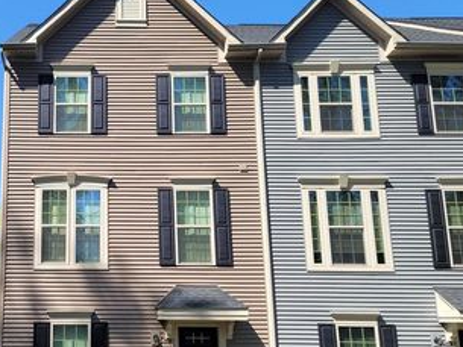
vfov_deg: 35.1
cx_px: 90
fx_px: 549
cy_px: 204
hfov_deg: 43.5
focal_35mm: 41
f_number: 1.8
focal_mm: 7
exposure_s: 1/523
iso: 20
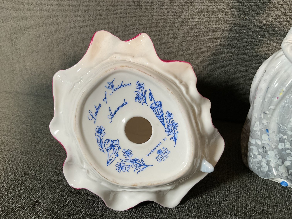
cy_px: 110
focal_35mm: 29
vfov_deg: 48.2
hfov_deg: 61.7
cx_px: 146
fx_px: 245
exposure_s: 1/60
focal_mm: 3
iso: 50
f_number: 1.8
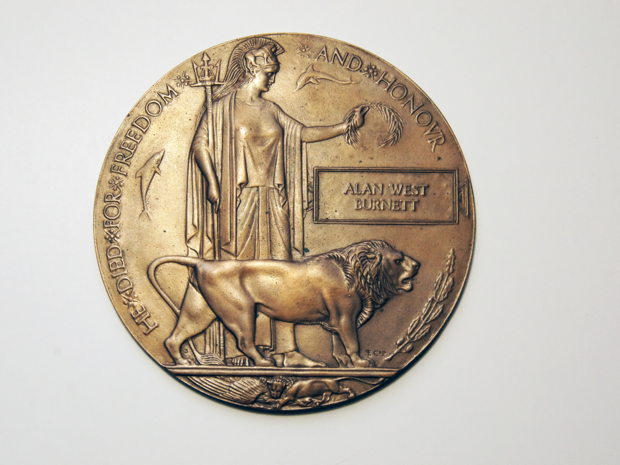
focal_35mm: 58
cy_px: 231
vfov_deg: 25.4
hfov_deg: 33.5
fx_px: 1031
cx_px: 298
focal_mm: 35
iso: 800
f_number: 13
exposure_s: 1/200
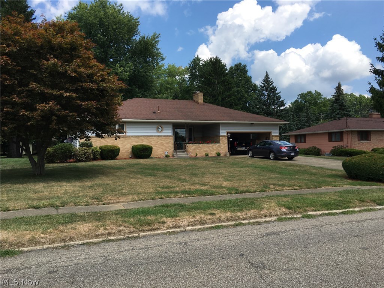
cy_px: 144
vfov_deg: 48.2
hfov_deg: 61.7
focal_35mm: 29
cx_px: 192
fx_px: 322
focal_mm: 4.15
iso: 25
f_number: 2.2
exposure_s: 1/1326
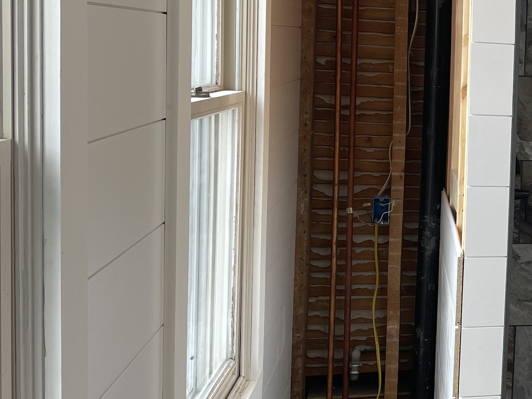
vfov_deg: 22.6
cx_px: 662
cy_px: 169
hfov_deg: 26.1
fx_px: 999
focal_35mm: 65
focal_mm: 4.2
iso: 40
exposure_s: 1/120
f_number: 1.6
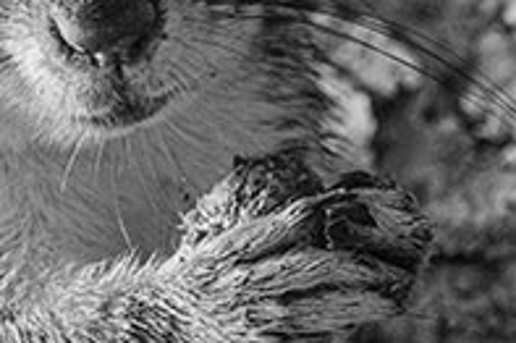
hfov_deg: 1.0
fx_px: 29072
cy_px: -27
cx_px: 275
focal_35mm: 2030
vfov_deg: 0.7
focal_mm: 800
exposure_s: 1/800
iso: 11400
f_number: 12
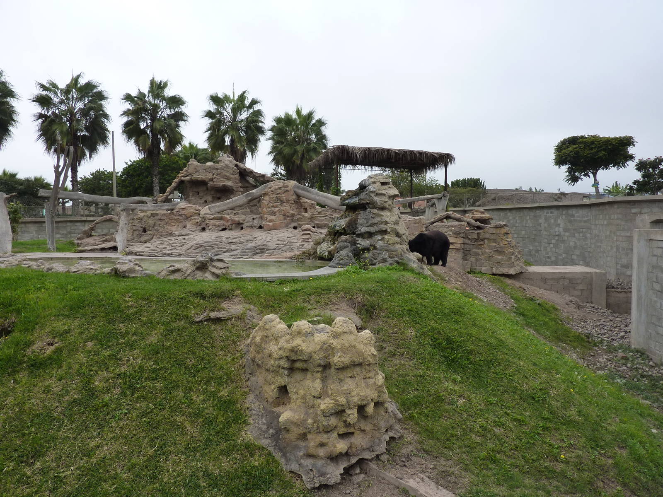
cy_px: 248
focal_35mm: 25
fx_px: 479
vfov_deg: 54.9
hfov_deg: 69.4
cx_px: 332
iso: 125
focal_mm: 4.1
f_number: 4
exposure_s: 1/250
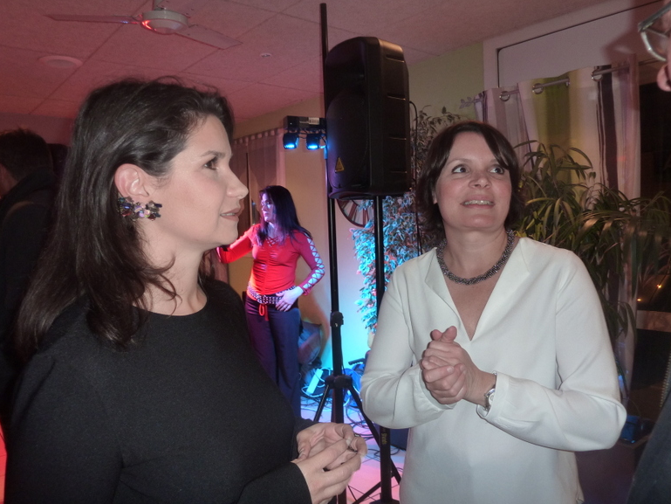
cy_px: 243
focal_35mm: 26
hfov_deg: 67.3
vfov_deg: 53.1
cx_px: 331
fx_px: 504
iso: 160
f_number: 3.3
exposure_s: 1/8
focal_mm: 4.1
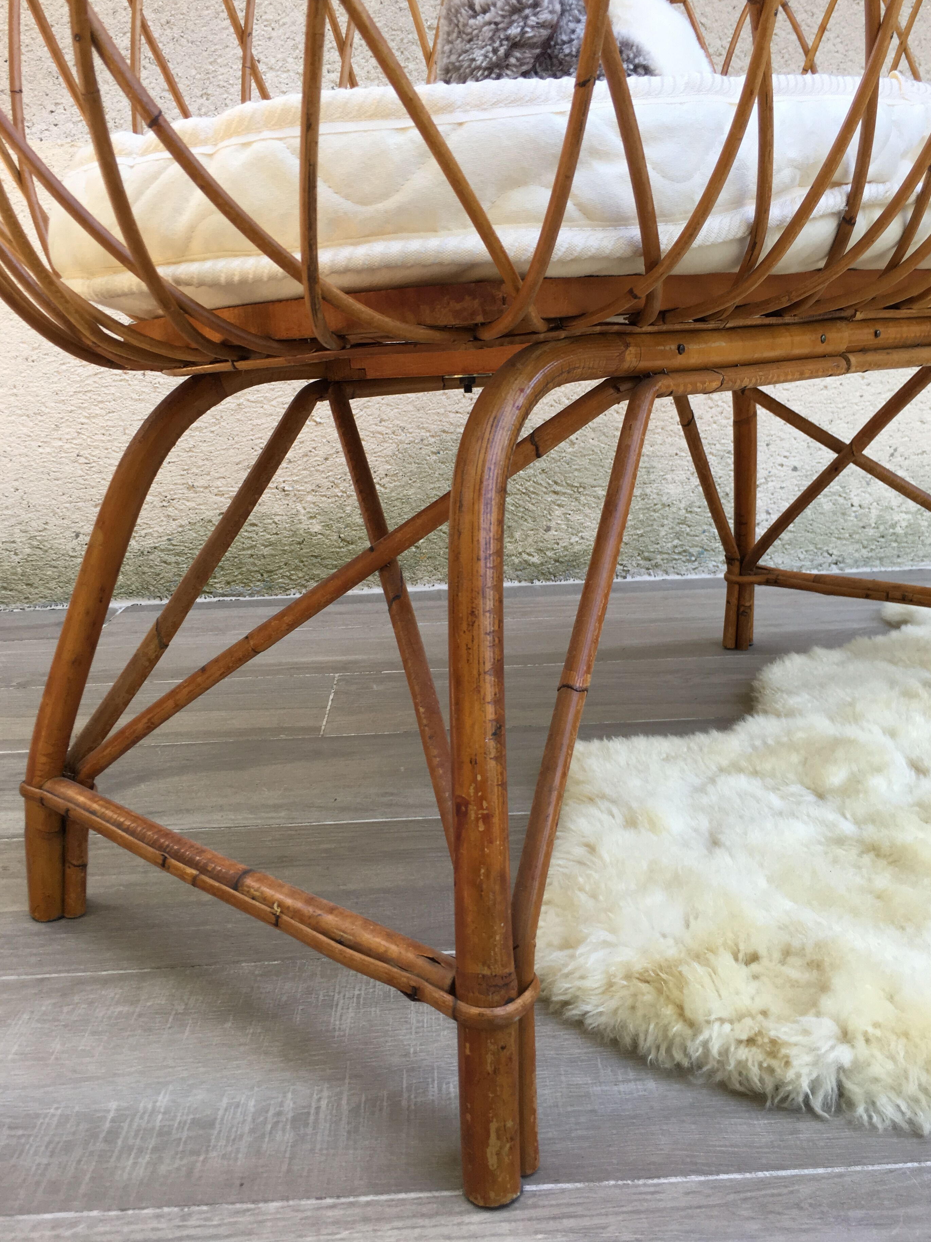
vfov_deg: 56.7
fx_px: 1147
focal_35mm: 32
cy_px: 559
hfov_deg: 44.2
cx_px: 476
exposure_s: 1/100
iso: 32
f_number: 2.2
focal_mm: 4.15
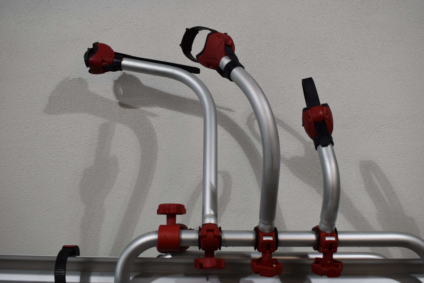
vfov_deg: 36.9
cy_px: 142
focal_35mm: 36
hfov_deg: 53.1
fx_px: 424
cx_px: 212
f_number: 5.6
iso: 220
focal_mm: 24
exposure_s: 1/125
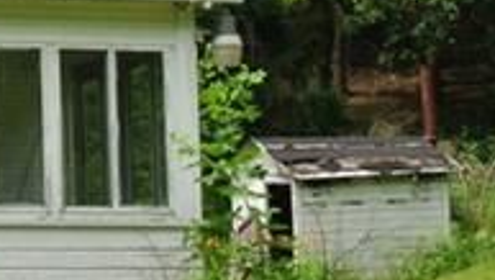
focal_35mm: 139
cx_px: -323
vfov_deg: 8.7
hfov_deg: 14.1
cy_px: -10
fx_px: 1826
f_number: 11
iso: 100
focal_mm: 12.2
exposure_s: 1/60
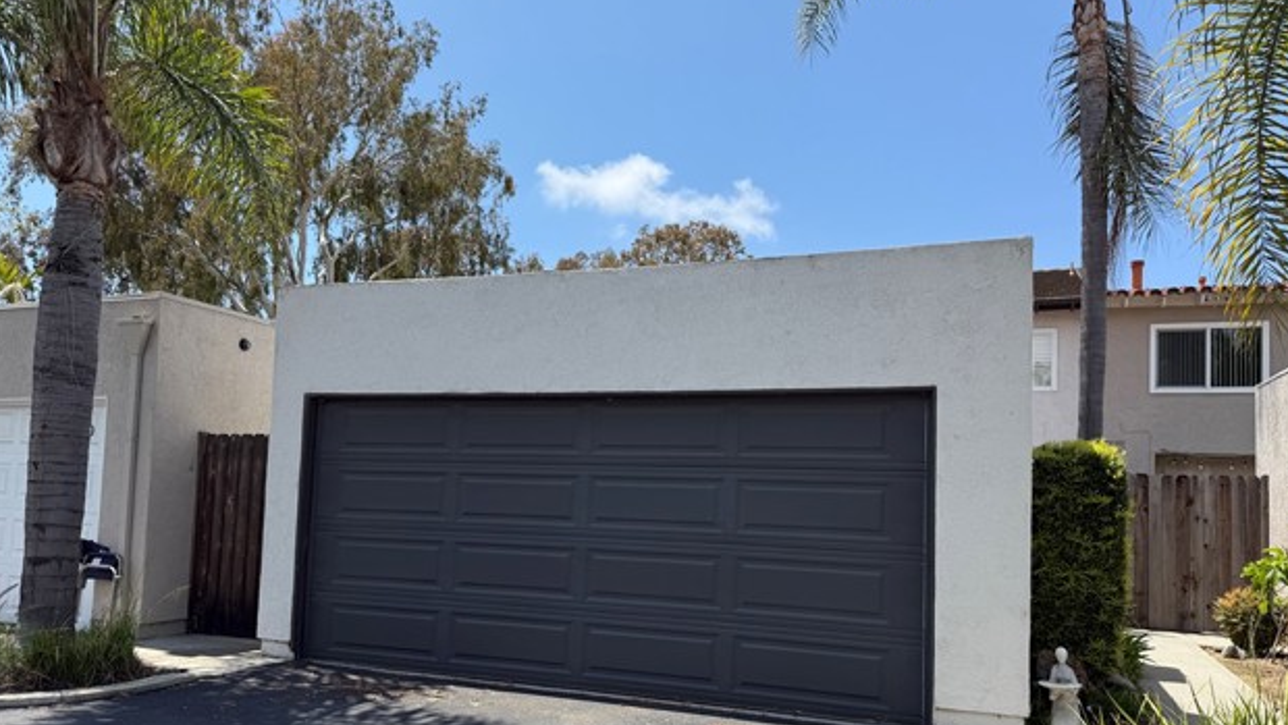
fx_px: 922
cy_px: 440
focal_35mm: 27
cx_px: 654
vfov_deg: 42.7
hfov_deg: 69.8
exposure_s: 1/3425
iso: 80
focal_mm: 6.76
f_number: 1.78
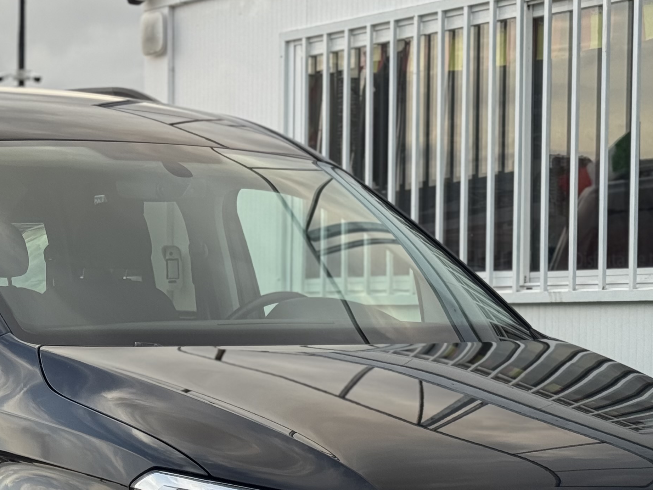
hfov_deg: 18.6
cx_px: 157
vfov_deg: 14.0
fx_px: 1981
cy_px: 413
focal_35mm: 105
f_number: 1.78
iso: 64
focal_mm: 6.76
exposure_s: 1/783
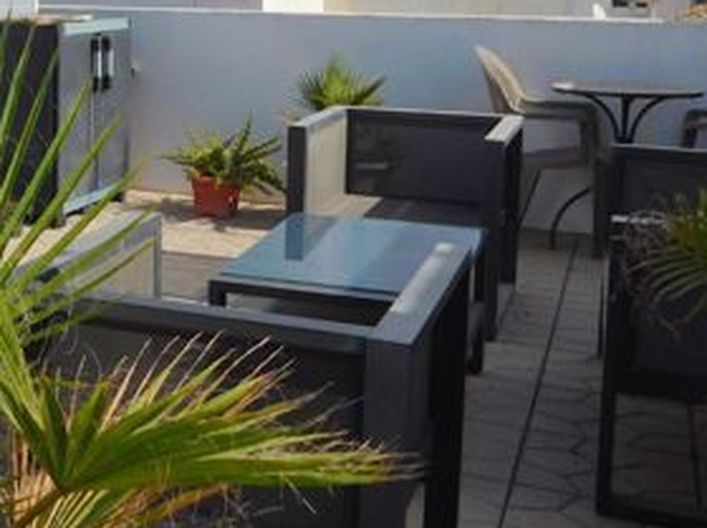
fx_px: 1183
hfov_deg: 30.4
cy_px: 68
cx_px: -39
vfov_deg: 24.5
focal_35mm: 58
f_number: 6
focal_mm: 4
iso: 125
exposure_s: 1/800
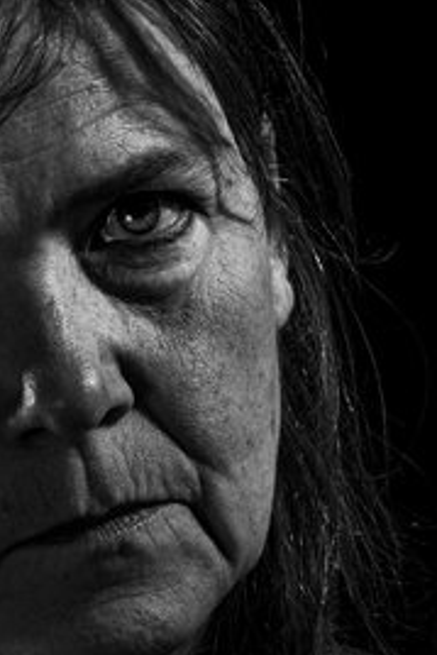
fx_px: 5710
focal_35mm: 314
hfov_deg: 4.4
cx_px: -76
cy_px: 310
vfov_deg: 6.6
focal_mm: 105
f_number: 8
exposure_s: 1/60
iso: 100
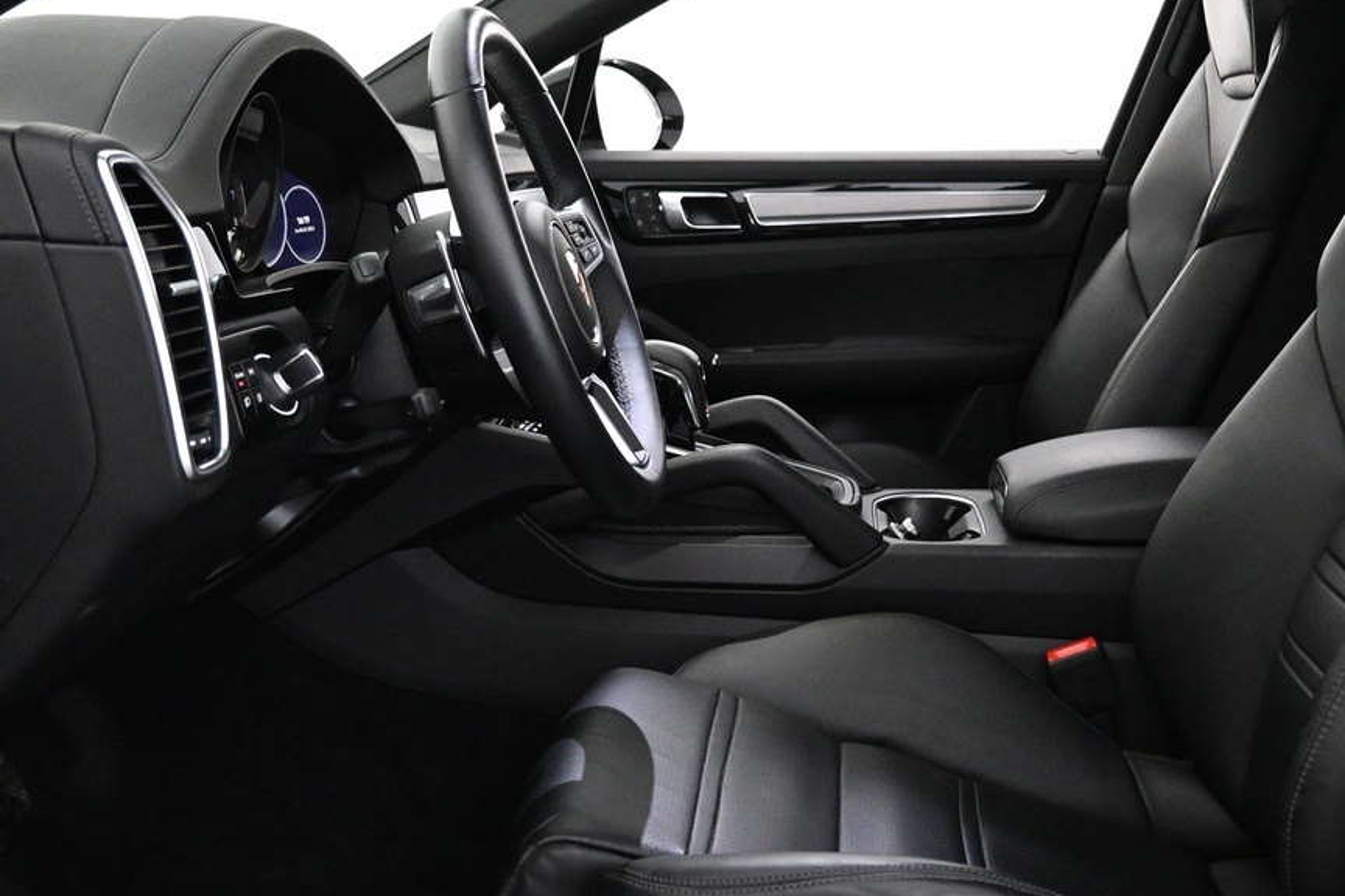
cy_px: 406
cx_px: 676
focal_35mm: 45
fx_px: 1681
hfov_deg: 43.6
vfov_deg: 29.8
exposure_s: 1/80
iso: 4000
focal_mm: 16
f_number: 3.5
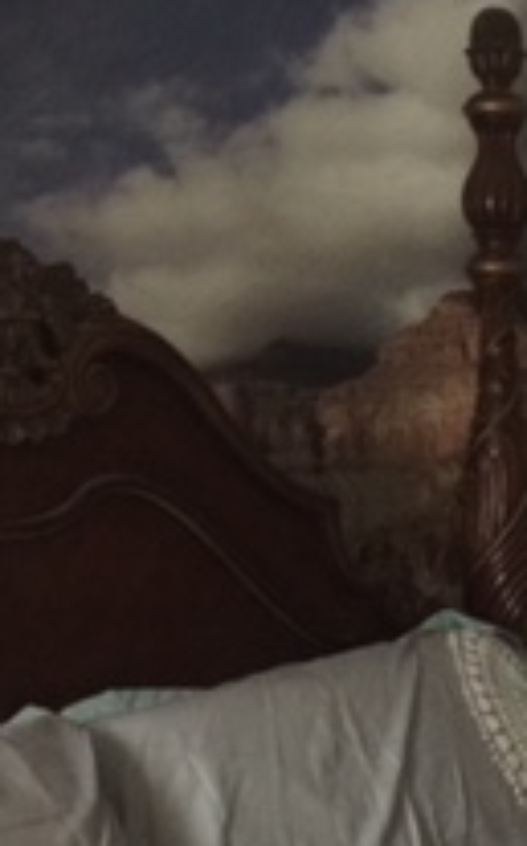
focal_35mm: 95
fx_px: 2188
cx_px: 744
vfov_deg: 21.7
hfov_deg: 13.1
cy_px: 609
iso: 100
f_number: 2.2
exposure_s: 1/4
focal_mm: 4.15
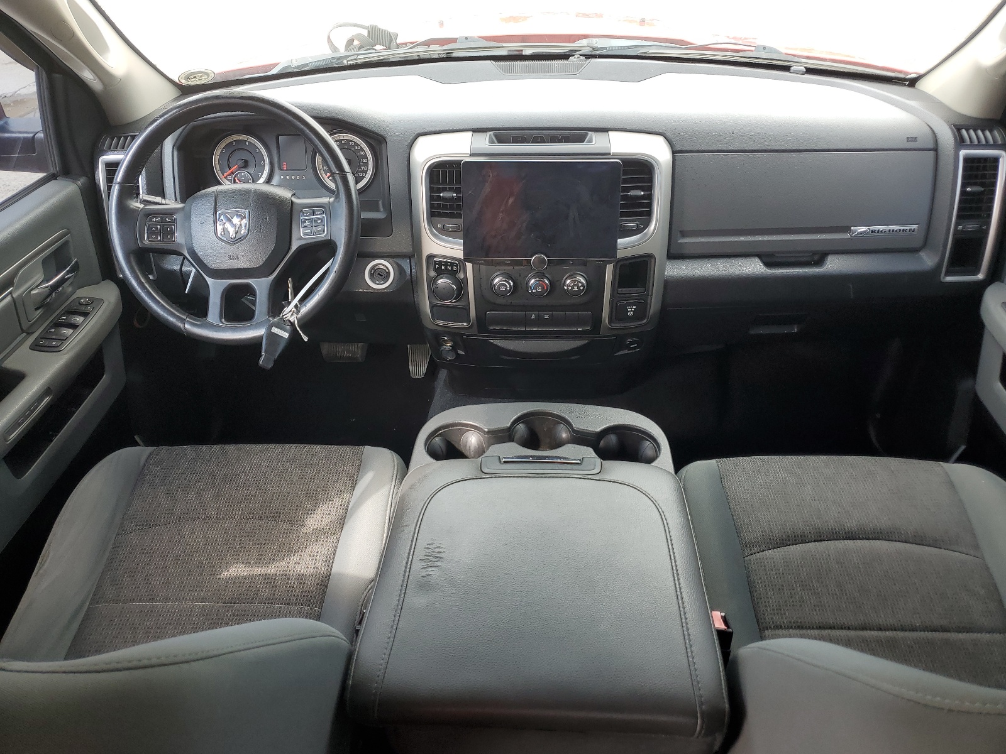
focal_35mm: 26
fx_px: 756
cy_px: 377
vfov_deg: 53.1
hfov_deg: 67.3
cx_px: 503
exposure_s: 1/200
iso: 50
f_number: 1.5
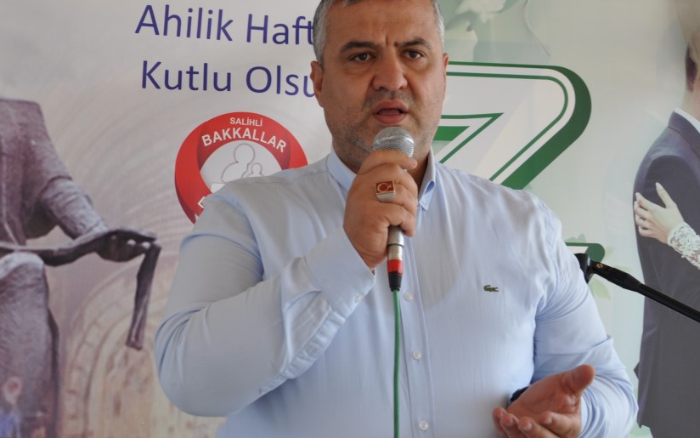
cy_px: 197
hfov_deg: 33.8
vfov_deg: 21.6
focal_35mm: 60
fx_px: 1145
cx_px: 256
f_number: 5.6
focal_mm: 28
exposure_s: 1/125
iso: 200
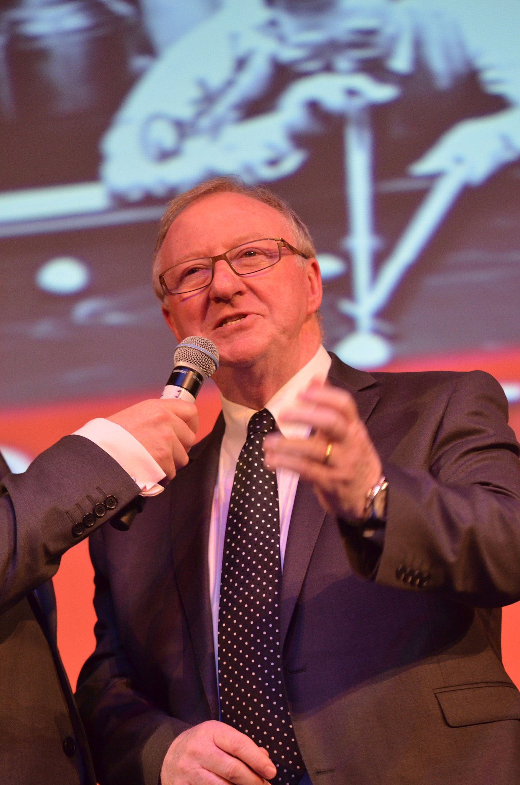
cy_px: 392
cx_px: 260
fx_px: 4408
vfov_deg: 10.2
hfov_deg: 6.8
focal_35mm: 202
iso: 1600
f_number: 2.8
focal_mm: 135
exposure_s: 1/125
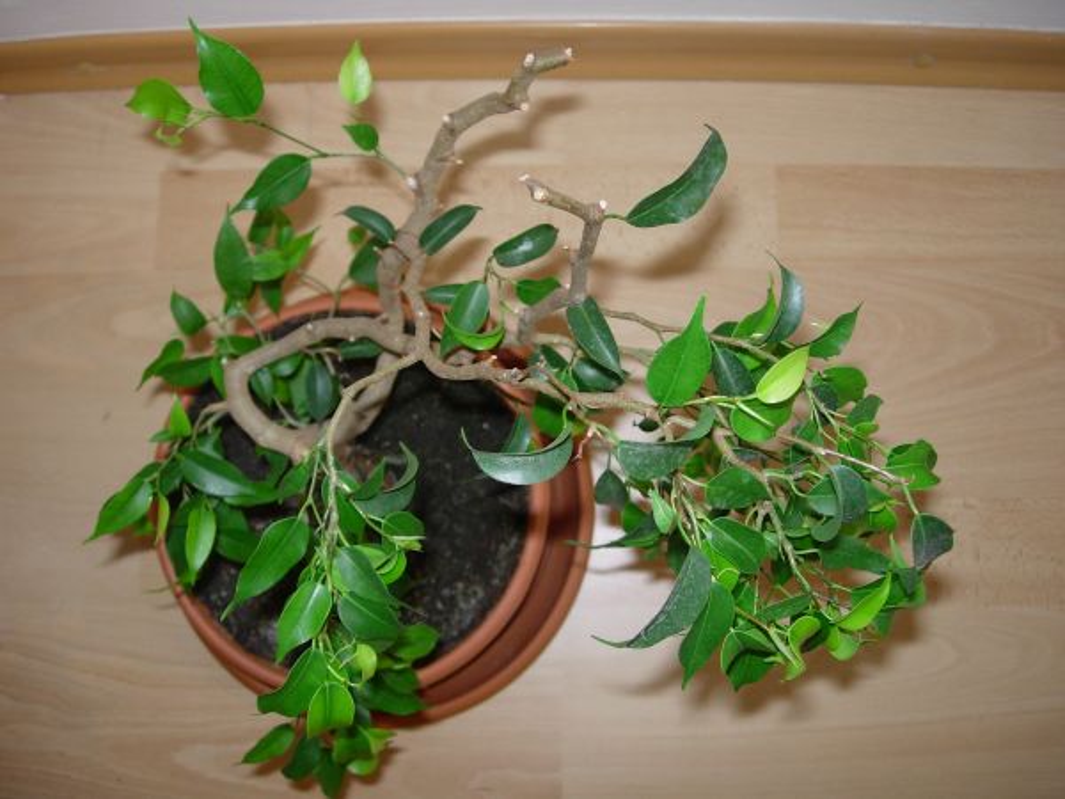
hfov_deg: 49.0
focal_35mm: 38
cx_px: 532
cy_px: 400
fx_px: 1169
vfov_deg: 37.7
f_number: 2.8
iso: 79
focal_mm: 7.8
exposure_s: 1/64
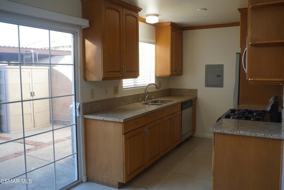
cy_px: 95
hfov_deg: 60.3
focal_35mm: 31
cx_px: 142
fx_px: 245
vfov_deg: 42.3
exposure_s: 1/60
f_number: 4
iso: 125
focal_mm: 31
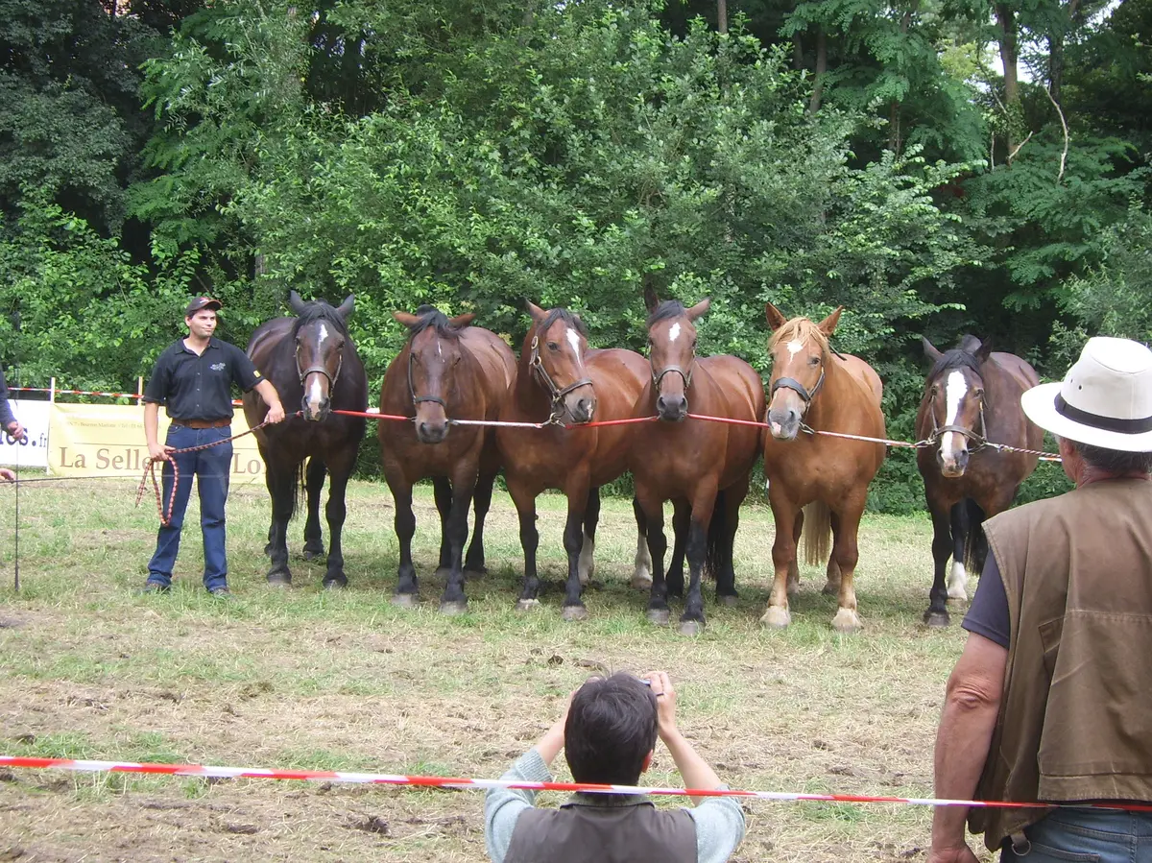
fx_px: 2329
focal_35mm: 70
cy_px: 432
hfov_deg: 27.8
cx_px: 576
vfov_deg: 21.0
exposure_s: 1/100
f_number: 5.4
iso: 50
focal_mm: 14.5
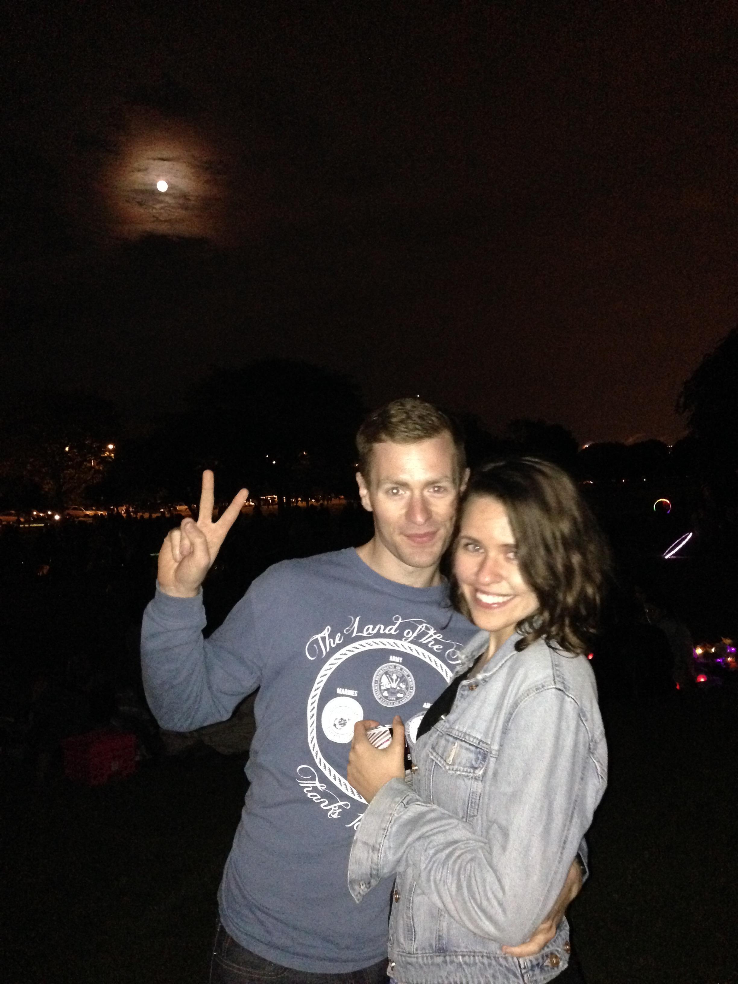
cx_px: 369
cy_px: 492
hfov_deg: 42.9
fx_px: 938
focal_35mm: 33
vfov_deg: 55.4
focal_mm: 4.12
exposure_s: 1/16
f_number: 2.4
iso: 640
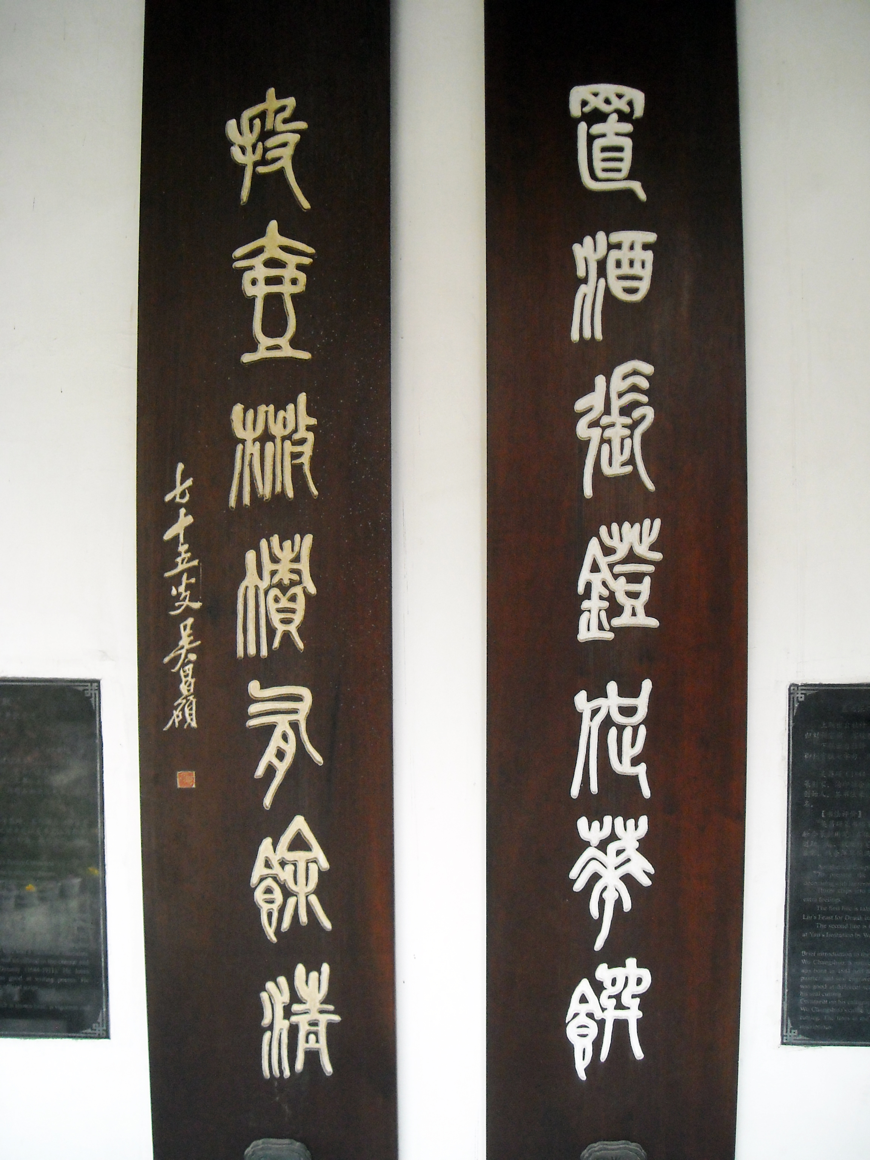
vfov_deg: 52.6
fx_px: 1173
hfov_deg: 40.7
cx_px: 435
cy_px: 580
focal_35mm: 35
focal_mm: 5.7
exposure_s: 1/60
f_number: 2.8
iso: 308
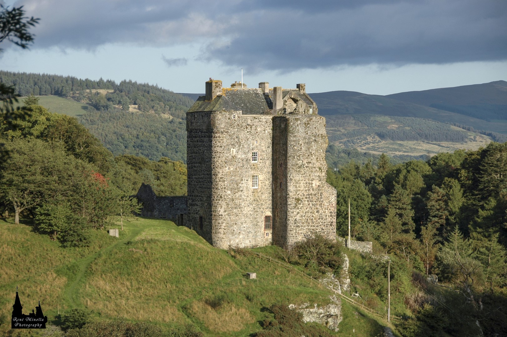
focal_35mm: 142
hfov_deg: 14.4
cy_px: 168
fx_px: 2005
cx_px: 254
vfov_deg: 9.6
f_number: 6.3
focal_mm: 95
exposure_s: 1/640
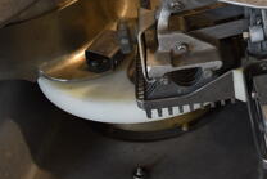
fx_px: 586
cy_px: -58
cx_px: 279
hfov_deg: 24.3
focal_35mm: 79
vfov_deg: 16.3
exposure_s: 1/200
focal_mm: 18
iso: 800
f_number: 3.5
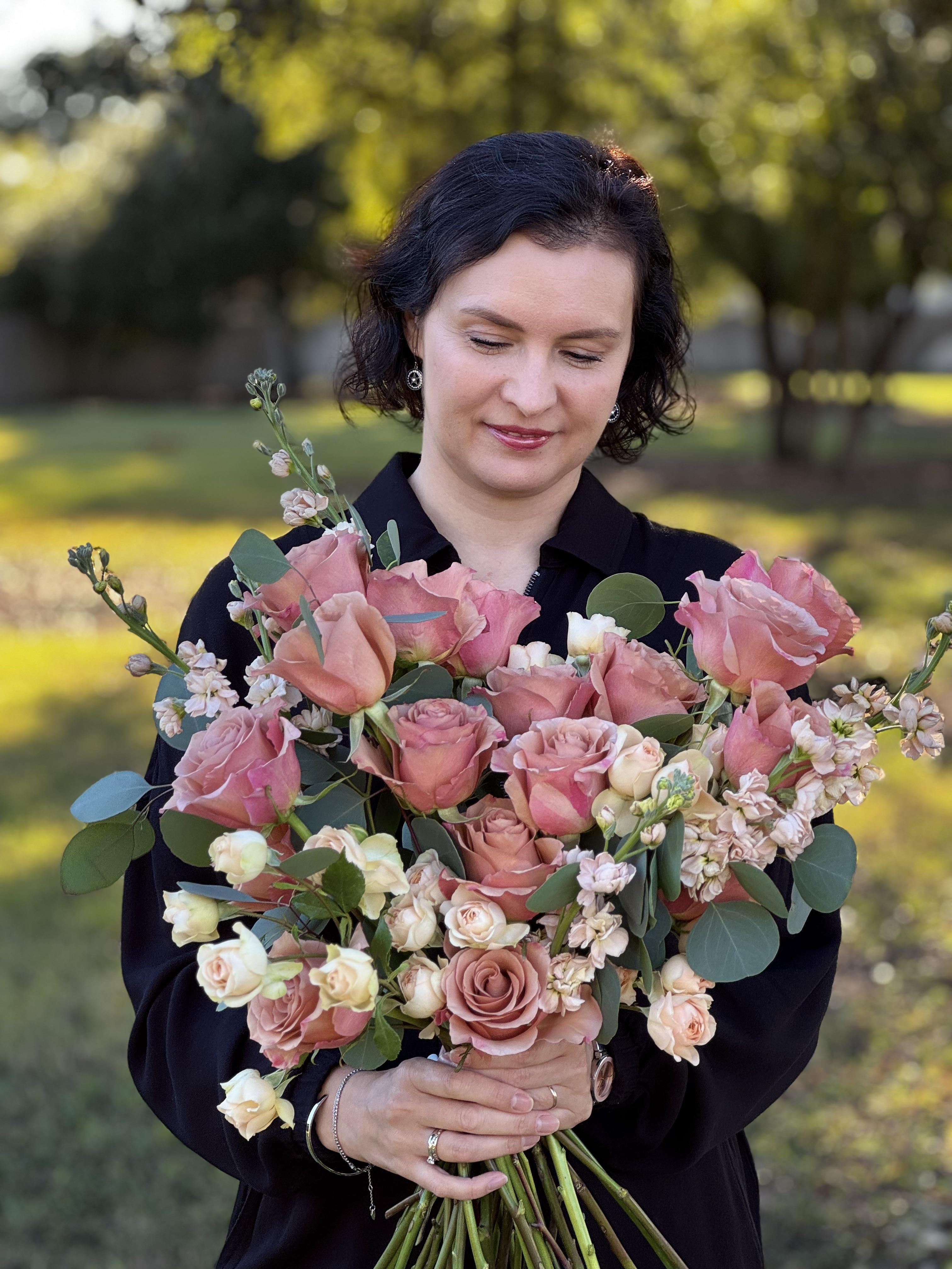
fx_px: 2824
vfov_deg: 25.3
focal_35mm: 77
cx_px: 476
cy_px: 634
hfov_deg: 19.1
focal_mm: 9
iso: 50
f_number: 2.8
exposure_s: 1/99
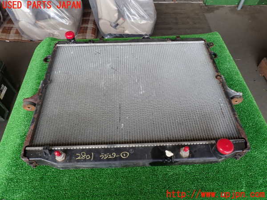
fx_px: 193
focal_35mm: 25
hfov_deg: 69.4
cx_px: 134
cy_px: 100
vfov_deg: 54.9
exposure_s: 1/100
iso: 100
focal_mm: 4.5
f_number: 2.8
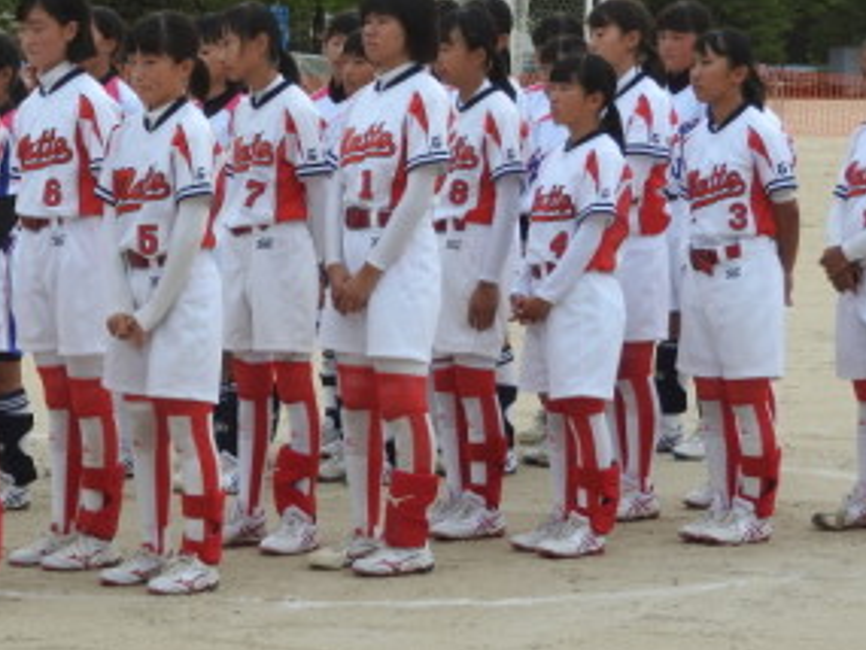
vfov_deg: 8.3
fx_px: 4480
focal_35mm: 179
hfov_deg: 11.0
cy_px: 331
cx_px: 33
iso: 100
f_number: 4.5
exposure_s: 1/200
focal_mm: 15.2
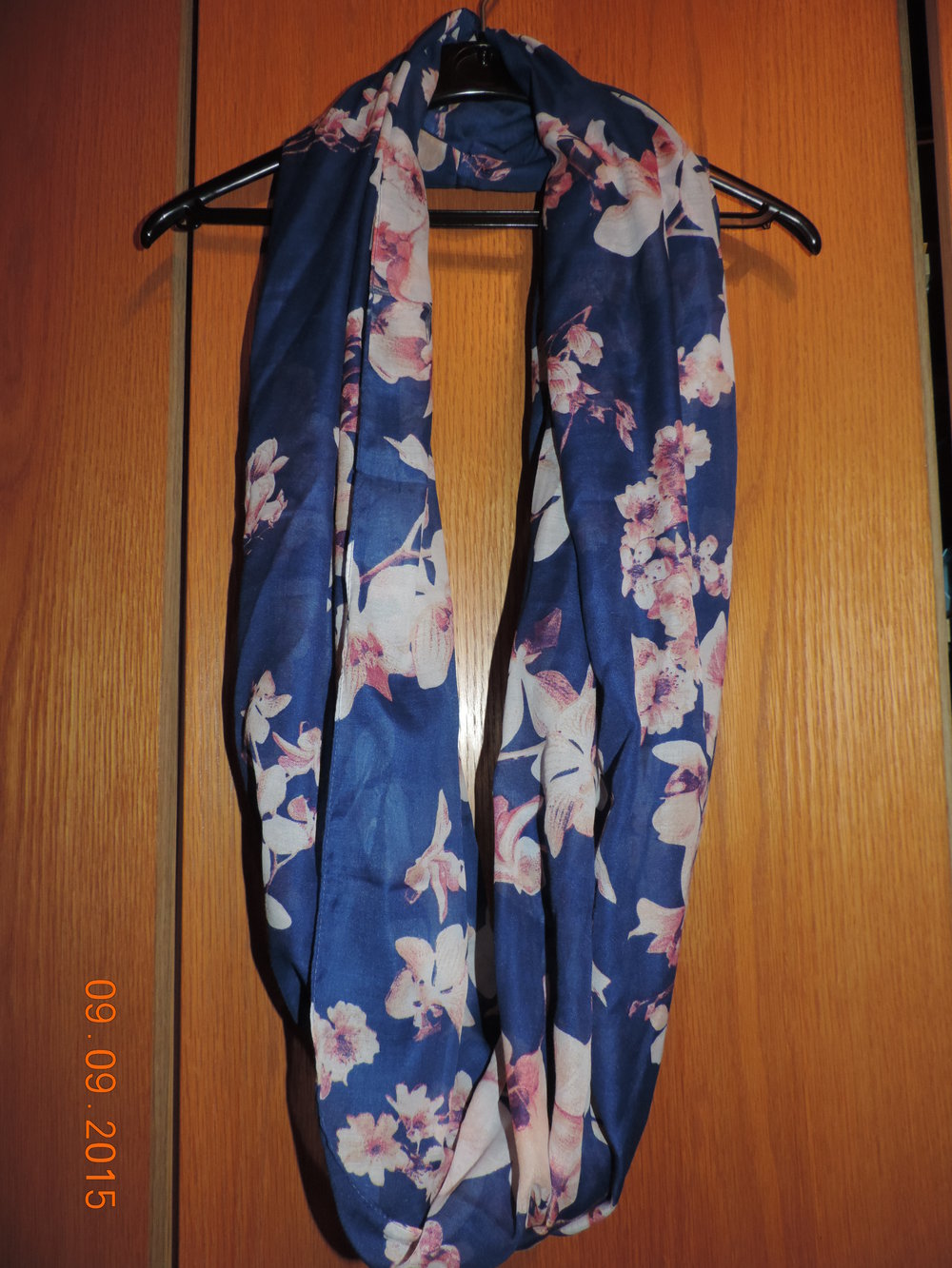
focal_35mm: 24
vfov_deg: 71.6
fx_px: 880
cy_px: 634
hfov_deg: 56.8
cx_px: 476
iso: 200
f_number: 3
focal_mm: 4.3
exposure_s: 1/30
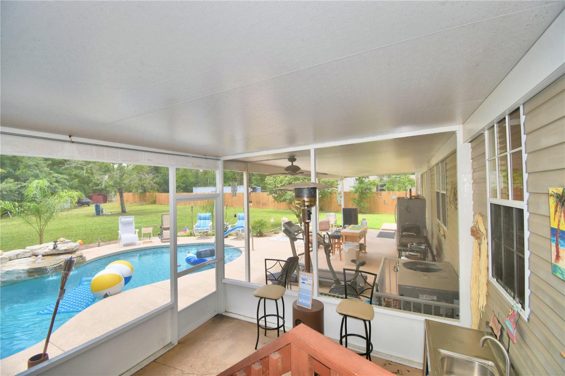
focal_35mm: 15
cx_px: 282
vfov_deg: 77.3
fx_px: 235
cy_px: 188
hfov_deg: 100.4
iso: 100
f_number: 4.5
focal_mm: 10
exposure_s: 1/200
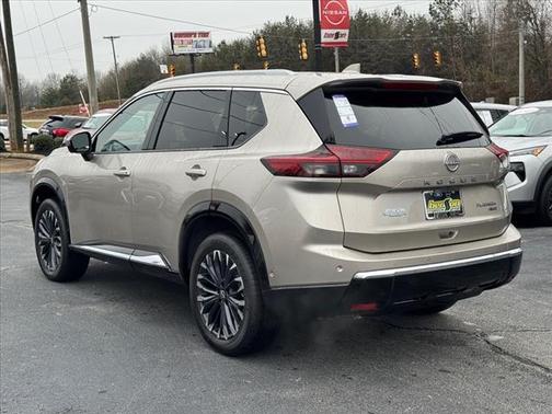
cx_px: 276
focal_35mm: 48
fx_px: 765
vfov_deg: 30.3
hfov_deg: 39.7
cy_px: 207
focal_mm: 6.76
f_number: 1.78
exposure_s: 1/651
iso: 64
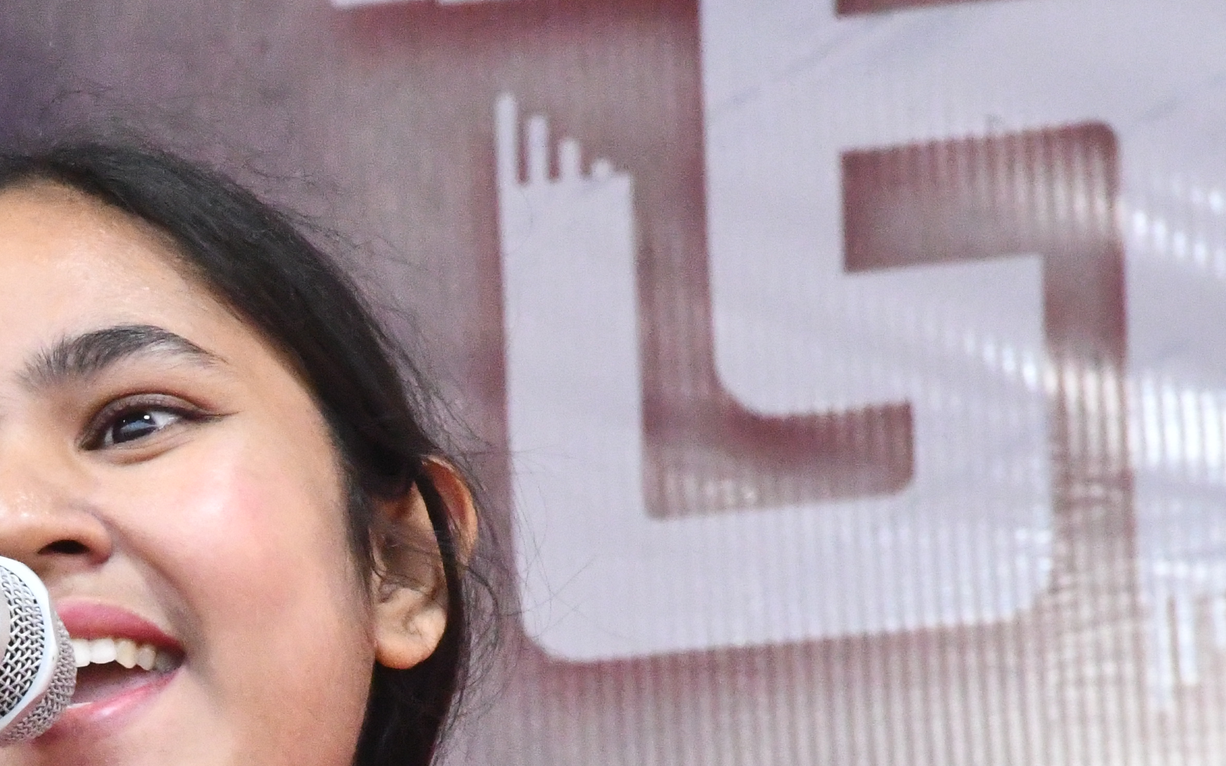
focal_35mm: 720
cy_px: 759
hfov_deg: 2.9
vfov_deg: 1.8
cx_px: 122
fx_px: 24059
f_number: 18
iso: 11400
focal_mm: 200
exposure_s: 1/250
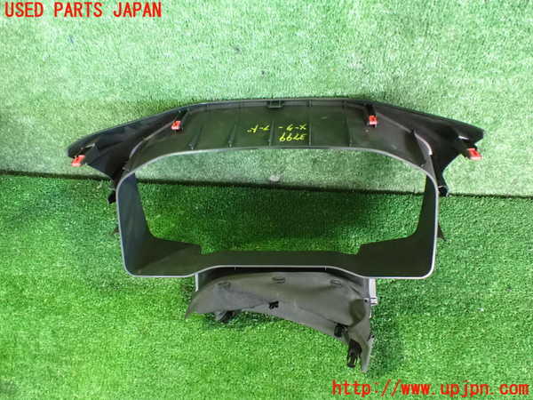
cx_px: 266
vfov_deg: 46.8
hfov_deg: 60.0
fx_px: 462
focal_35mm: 30
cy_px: 200
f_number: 2.3
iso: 1600
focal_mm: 5.4
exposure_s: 1/25
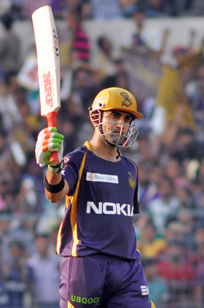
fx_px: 3835
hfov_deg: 3.0
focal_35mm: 450
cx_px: 102
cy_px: 154
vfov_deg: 4.6
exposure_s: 1/1000
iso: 400
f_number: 4
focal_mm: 300
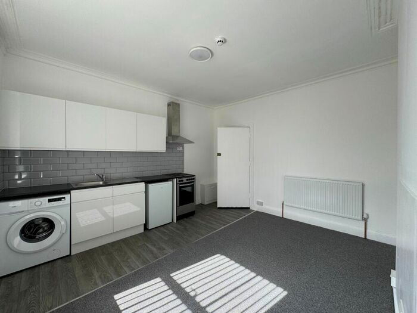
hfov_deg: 102.1
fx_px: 169
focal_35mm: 14
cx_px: 208
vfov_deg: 85.7
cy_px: 156
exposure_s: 1/153
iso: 40
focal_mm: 2.22
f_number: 2.2
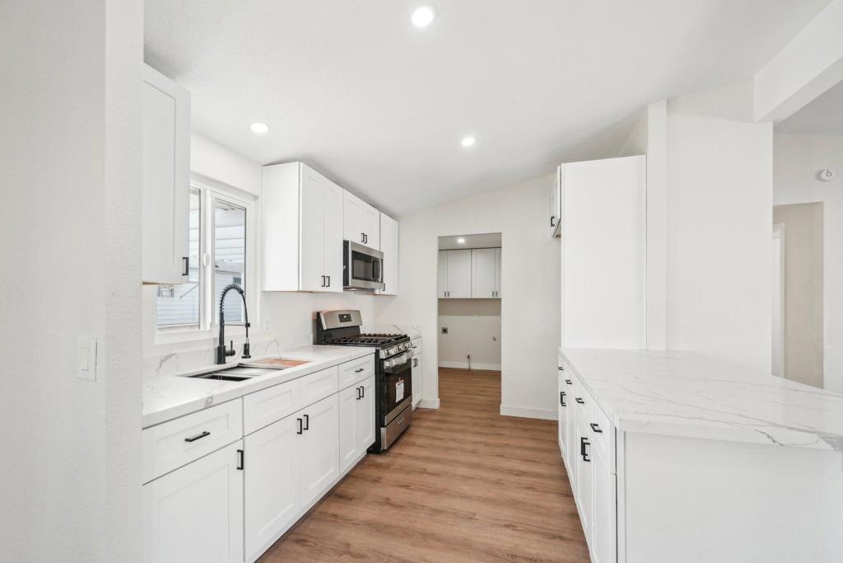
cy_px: 282
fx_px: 328
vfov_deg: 81.2
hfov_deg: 104.2
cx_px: 422
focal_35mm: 14
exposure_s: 1/30
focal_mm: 14
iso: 400
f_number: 8
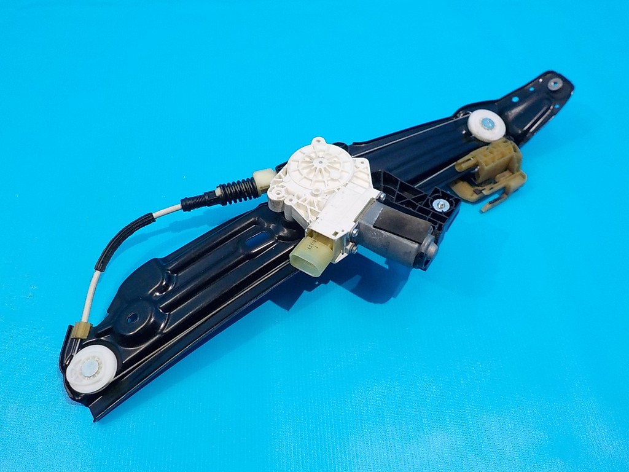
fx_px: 545
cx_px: 314
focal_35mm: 30
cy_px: 236
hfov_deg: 60.0
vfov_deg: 46.8
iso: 250
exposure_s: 1/30
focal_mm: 4.1
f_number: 3.3
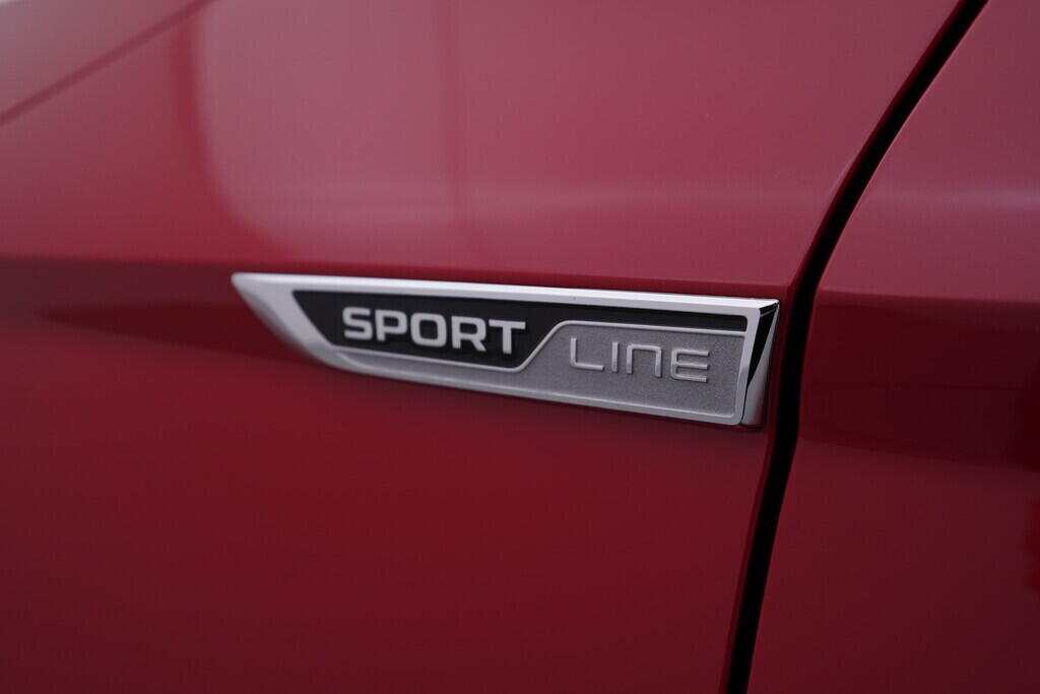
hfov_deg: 53.1
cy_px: 347
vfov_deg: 36.9
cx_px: 520
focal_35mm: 36
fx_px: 1040
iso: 125
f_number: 4.5
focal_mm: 24
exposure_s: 1/100
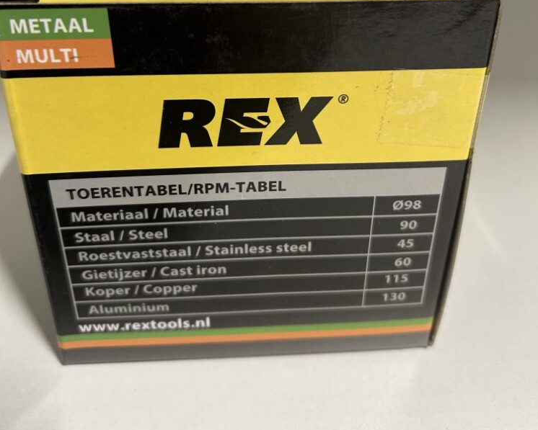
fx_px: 541
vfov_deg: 42.1
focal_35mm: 34
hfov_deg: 52.8
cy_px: 109
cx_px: 270
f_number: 1.5
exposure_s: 1/50
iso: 125
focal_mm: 5.7
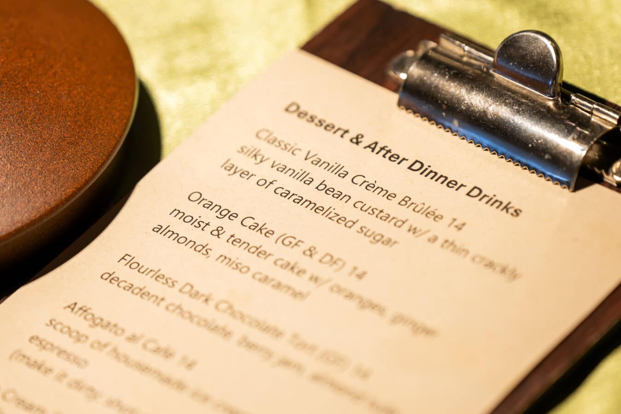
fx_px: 3105
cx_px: 310
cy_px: 207
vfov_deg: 7.6
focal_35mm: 180
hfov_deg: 11.4
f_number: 2.8
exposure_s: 1/80
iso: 200
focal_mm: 180
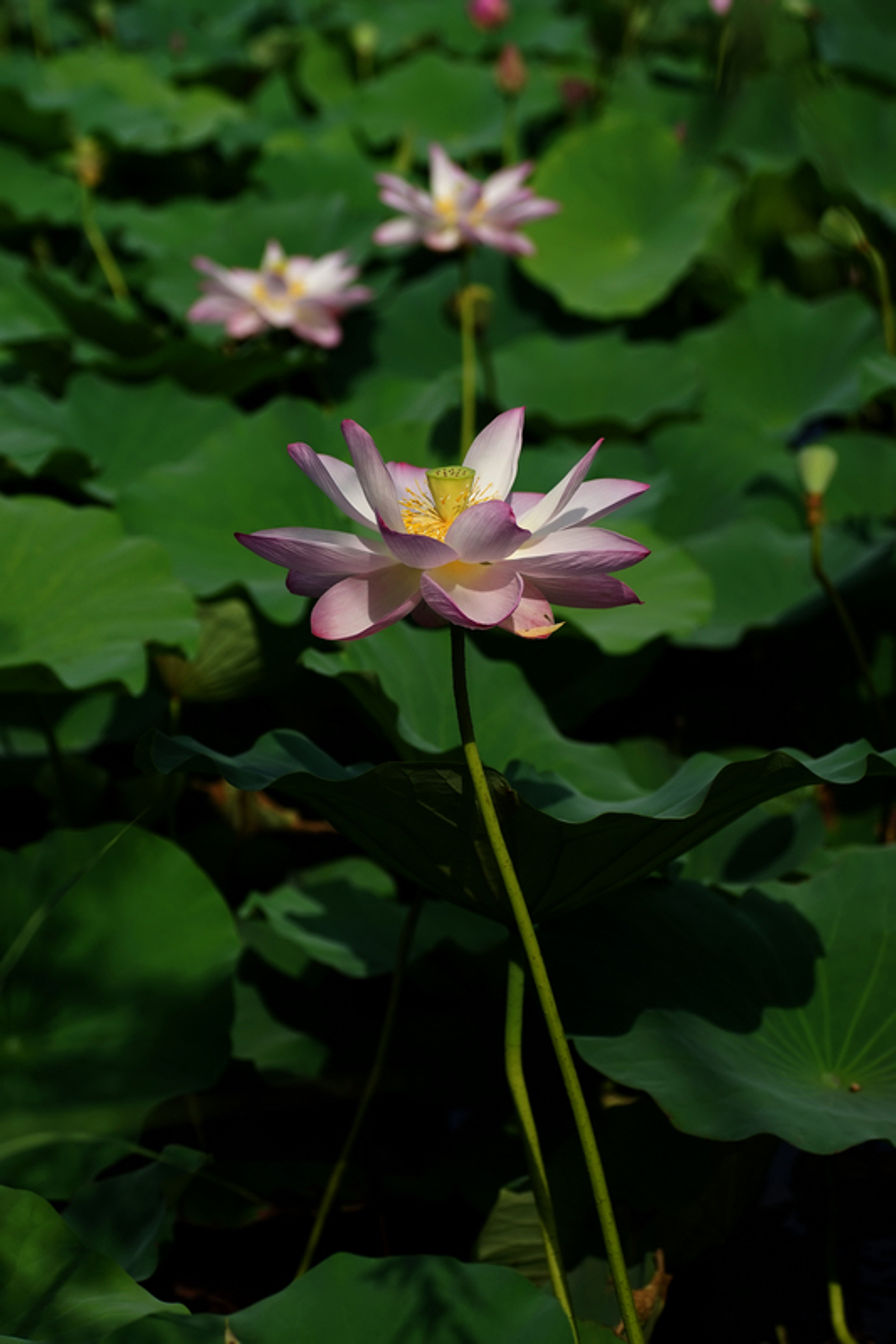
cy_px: 672
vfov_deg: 22.6
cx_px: 448
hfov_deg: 15.2
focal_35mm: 90
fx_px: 3361
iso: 160
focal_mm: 90
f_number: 4.5
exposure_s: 1/2000
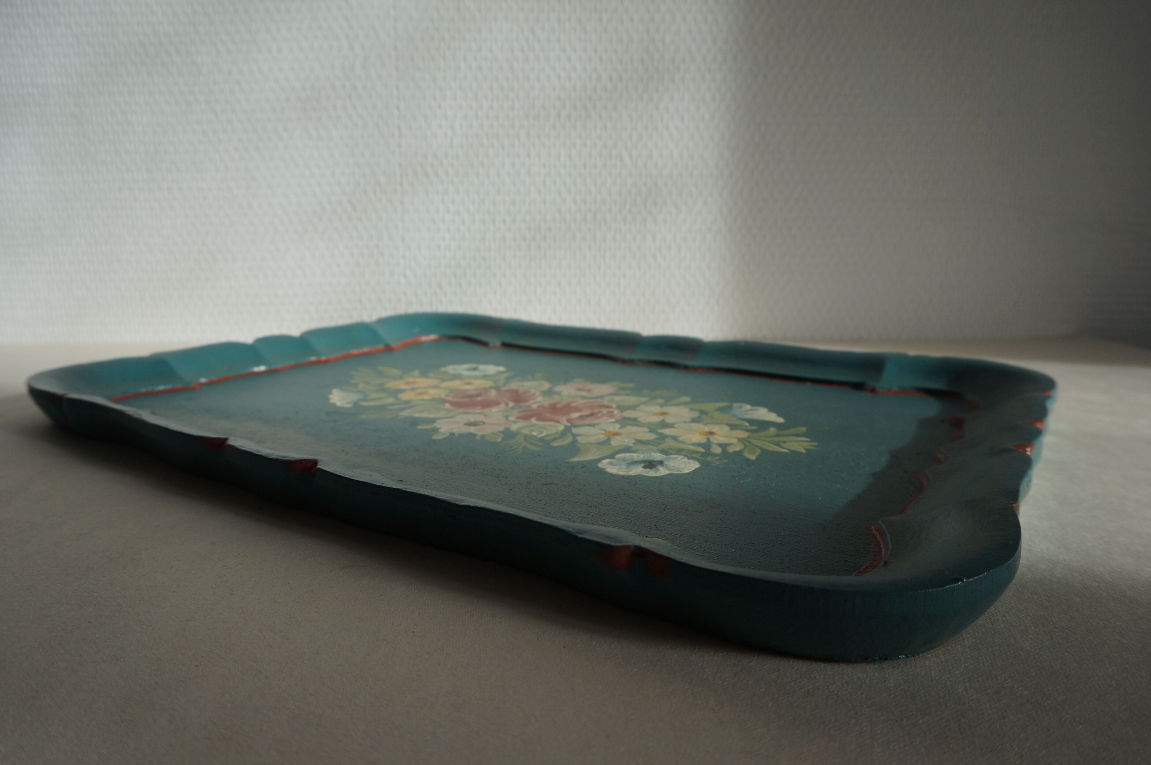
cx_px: 576
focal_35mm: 24
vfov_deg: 53.0
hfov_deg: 73.8
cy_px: 382
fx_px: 767
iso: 200
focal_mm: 16
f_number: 8
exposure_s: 1/100
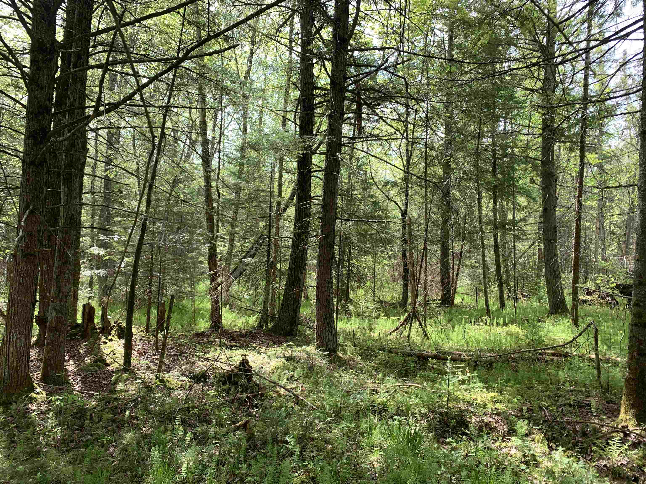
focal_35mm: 26
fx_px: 485
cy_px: 242
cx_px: 323
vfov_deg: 53.1
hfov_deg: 67.3
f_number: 1.8
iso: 25
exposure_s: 1/234
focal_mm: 4.25
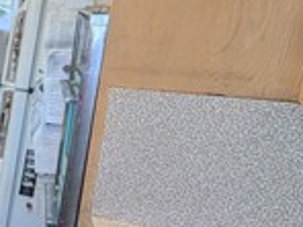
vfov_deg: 27.9
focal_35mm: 52
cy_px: 85
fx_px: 455
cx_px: -309
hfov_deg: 19.2
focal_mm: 2.02
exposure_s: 1/70
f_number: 1.7
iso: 57
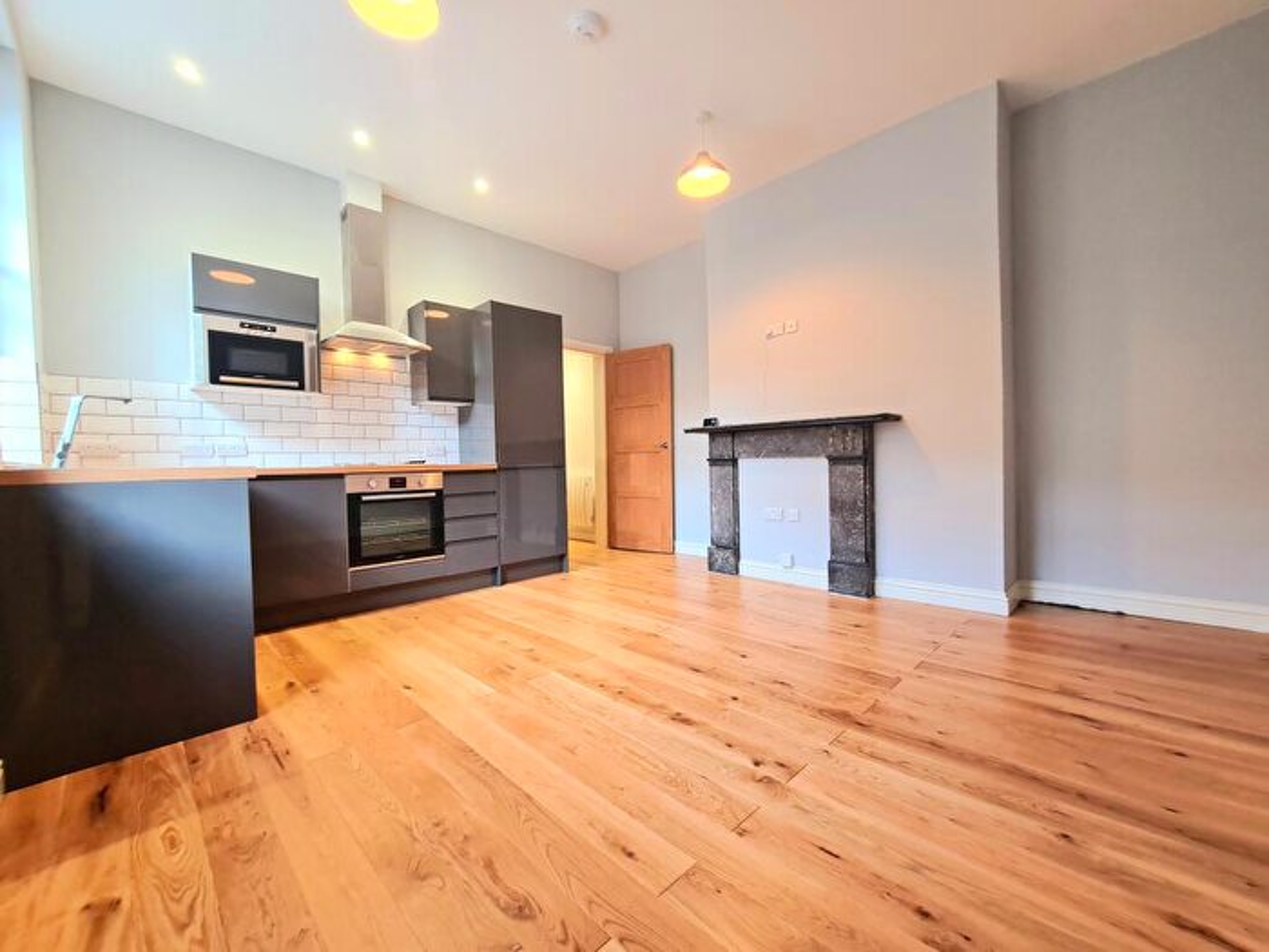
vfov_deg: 89.9
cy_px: 476
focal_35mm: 13
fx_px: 477
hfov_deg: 106.2
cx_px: 634
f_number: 2.2
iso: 250
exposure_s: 1/50
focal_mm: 2.22
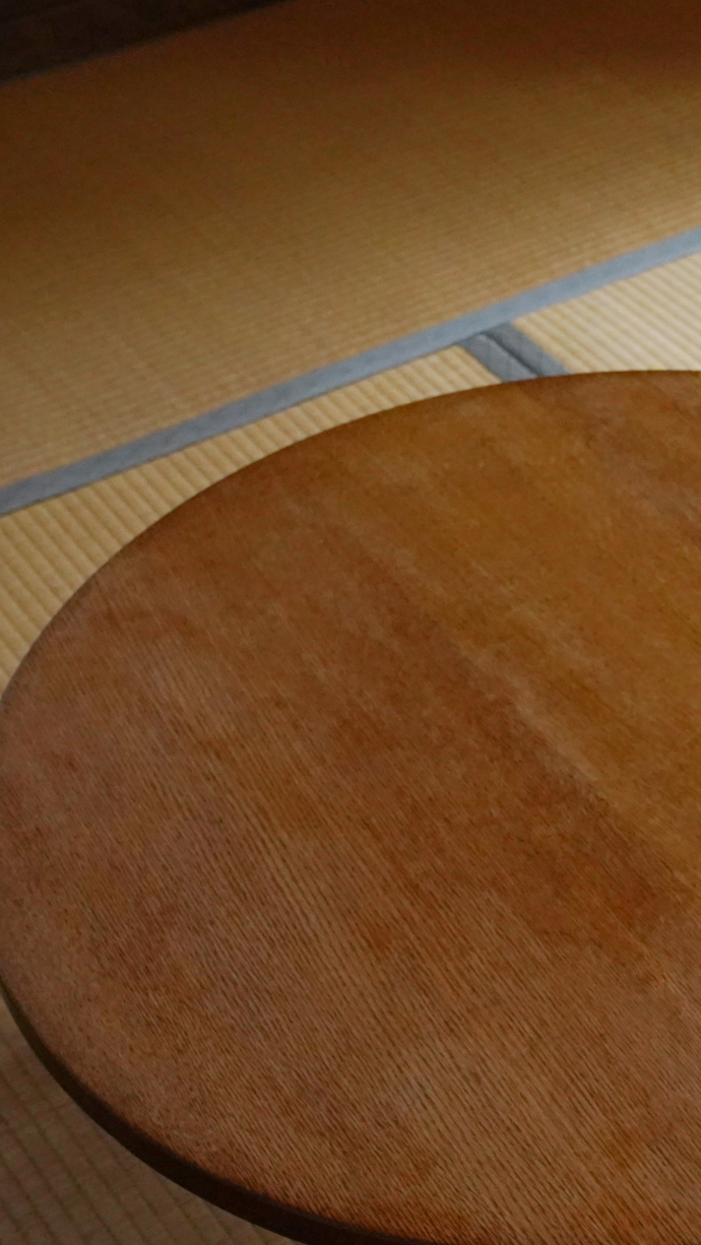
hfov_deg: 16.1
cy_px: 809
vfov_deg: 30.0
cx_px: 962
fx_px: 2312
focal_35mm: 70
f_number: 6.3
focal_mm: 32
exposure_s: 1/80
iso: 5000
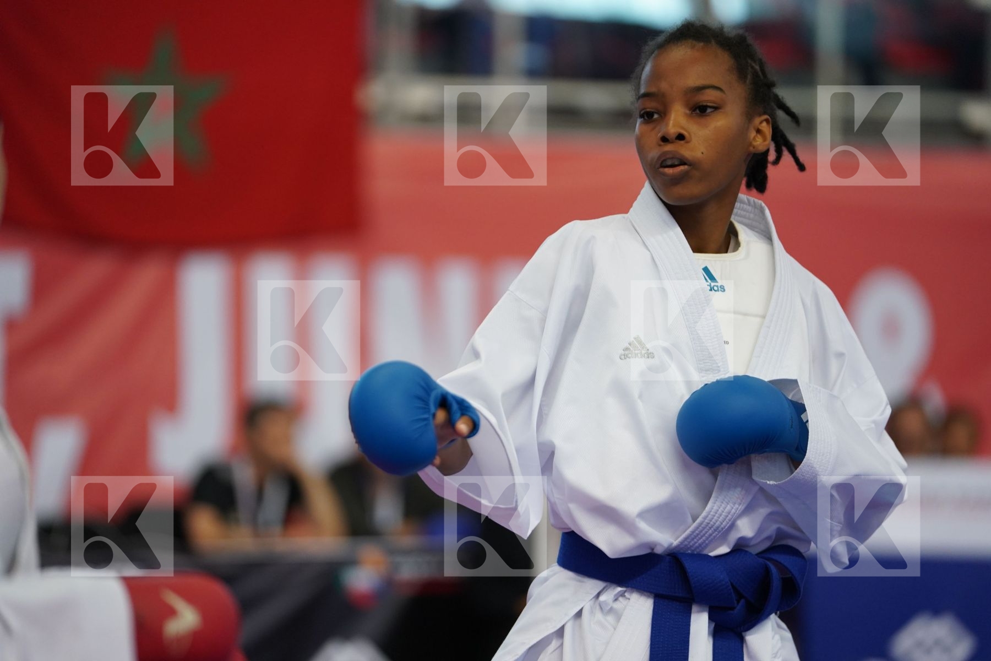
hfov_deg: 11.9
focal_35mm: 173
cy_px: 330
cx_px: 496
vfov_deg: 7.9
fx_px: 4762
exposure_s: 1/1000
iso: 2000
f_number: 2.8
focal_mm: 173
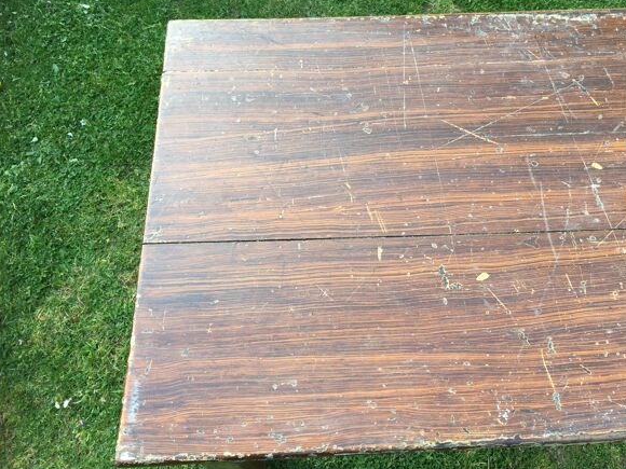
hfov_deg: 60.0
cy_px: 238
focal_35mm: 30
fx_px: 543
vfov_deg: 46.8
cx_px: 323
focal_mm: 4.15
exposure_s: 1/111
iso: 32
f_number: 2.2
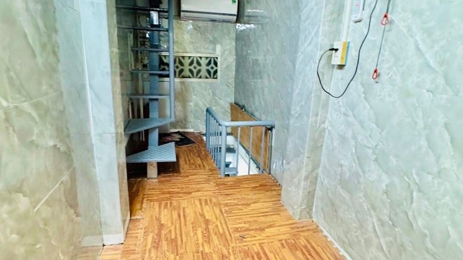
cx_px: 226
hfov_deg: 83.8
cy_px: 135
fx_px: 258
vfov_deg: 53.5
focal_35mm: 21
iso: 250
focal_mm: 2.22
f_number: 2.2
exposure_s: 1/50
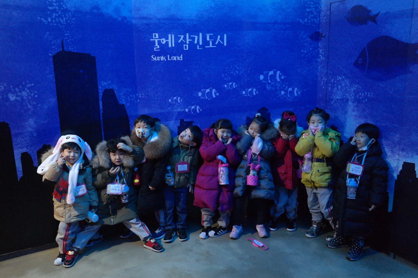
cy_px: 139
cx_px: 209
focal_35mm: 30
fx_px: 348
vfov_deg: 43.6
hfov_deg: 61.9
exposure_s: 1/25
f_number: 3.5
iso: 3200
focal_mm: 20
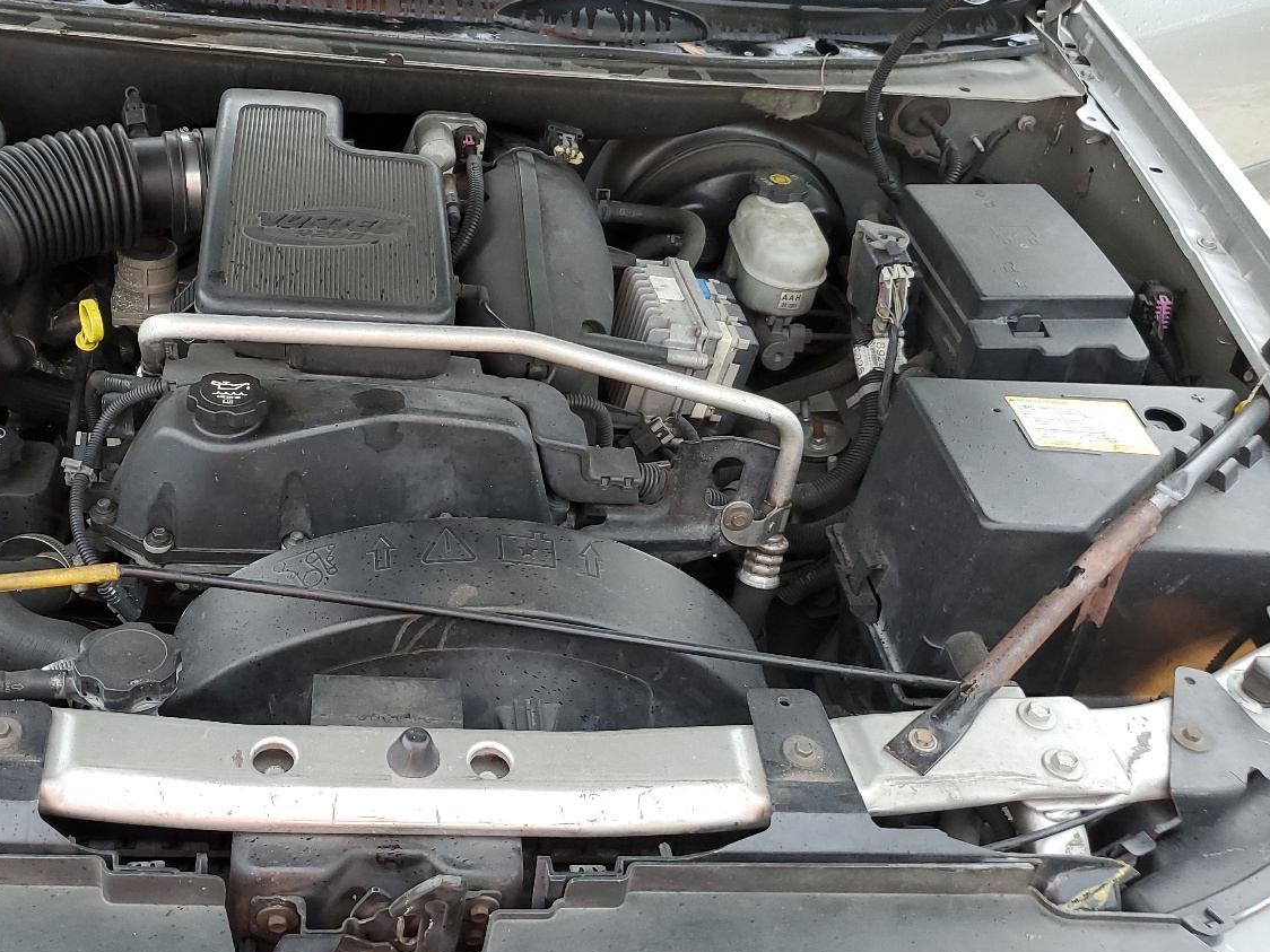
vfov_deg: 38.7
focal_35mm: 37
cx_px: 447
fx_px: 1357
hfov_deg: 49.5
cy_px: 471
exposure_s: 1/120
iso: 59
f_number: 1.5
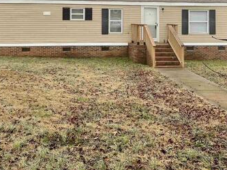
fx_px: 315
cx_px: 121
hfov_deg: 39.6
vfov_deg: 29.0
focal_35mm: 48
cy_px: 16
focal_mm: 5.1
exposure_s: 1/300
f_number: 1.6
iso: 32
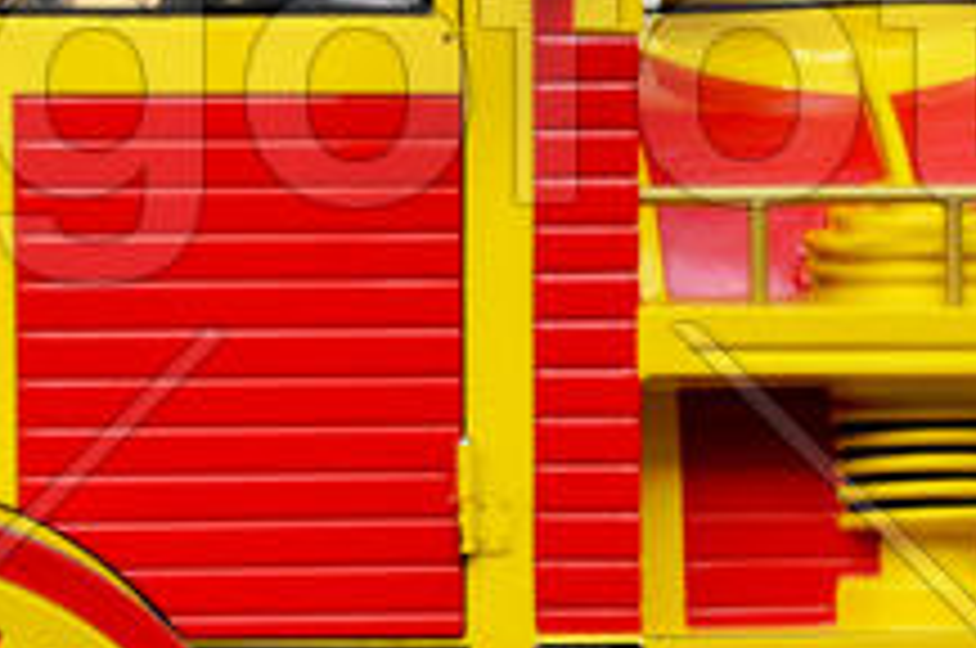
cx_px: 450
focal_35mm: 544
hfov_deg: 3.8
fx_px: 14726
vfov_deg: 2.5
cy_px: 94
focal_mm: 90
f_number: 5.6
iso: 100
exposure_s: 1/100
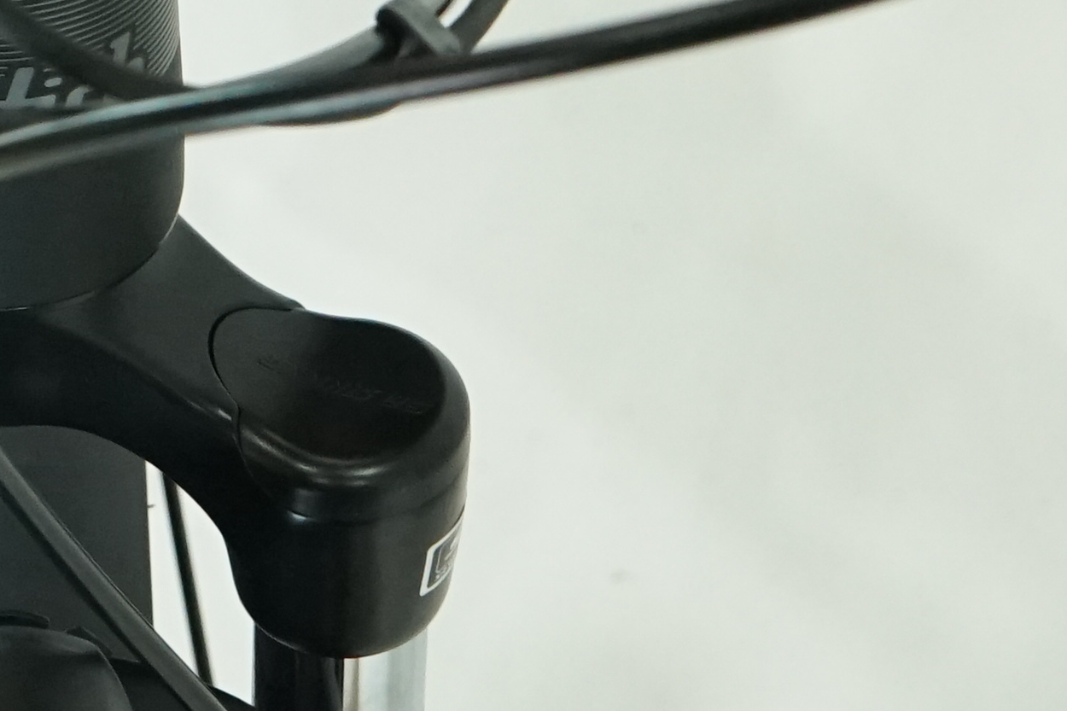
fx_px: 5690
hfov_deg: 10.6
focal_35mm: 192
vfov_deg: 7.1
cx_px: -29
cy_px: -268
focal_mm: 40
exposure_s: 1/200
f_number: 7.1
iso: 2500
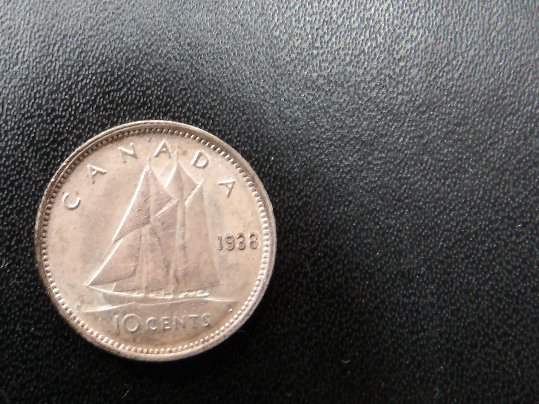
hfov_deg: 47.7
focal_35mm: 38
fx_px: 592
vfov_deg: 37.7
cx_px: 159
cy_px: 222
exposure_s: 1/15
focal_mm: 4.2
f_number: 4.1
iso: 234
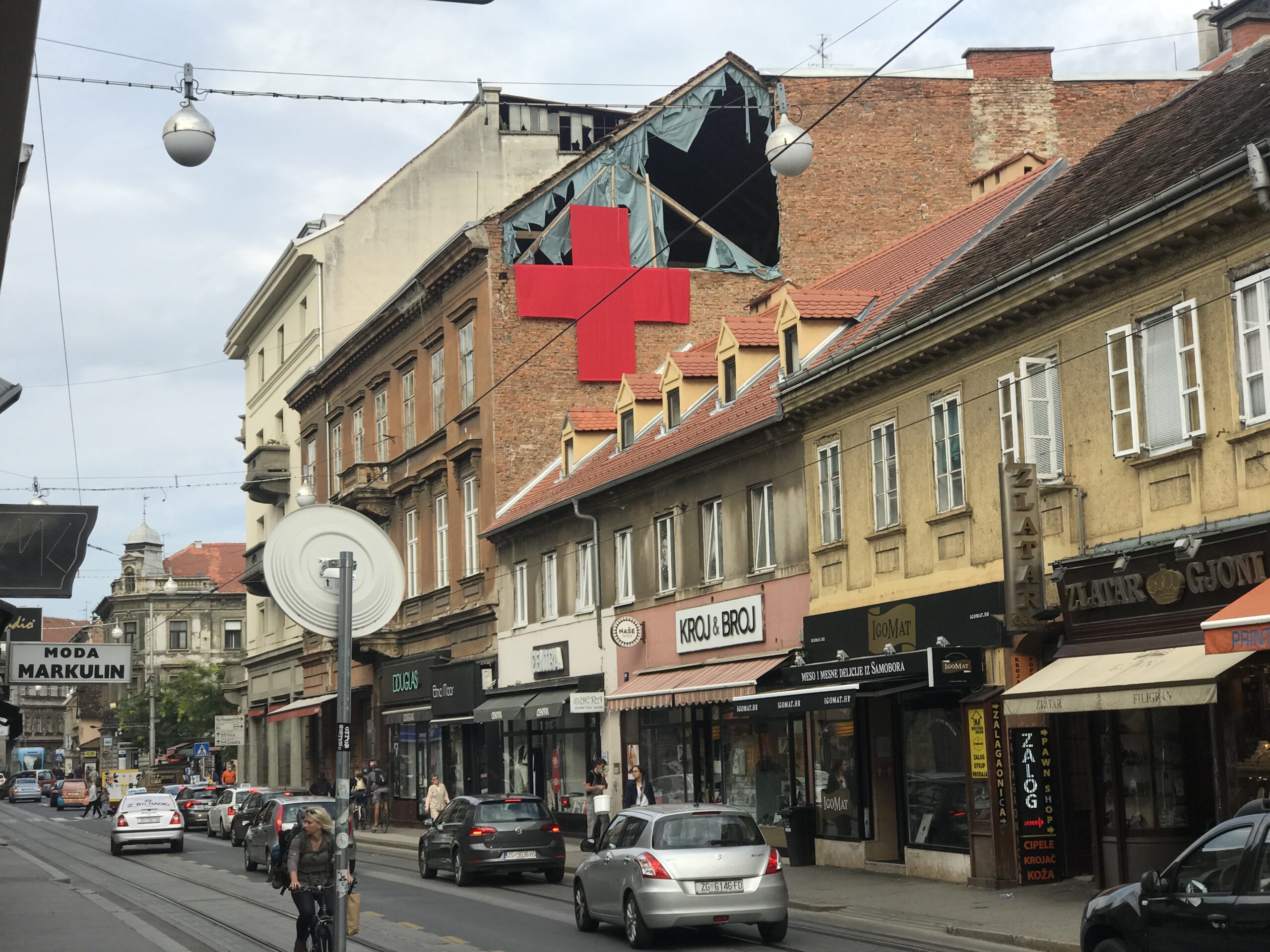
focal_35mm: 57
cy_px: 476
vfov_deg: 25.7
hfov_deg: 33.8
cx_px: 635
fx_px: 2091
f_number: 2.8
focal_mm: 6.6
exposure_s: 1/353
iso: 20
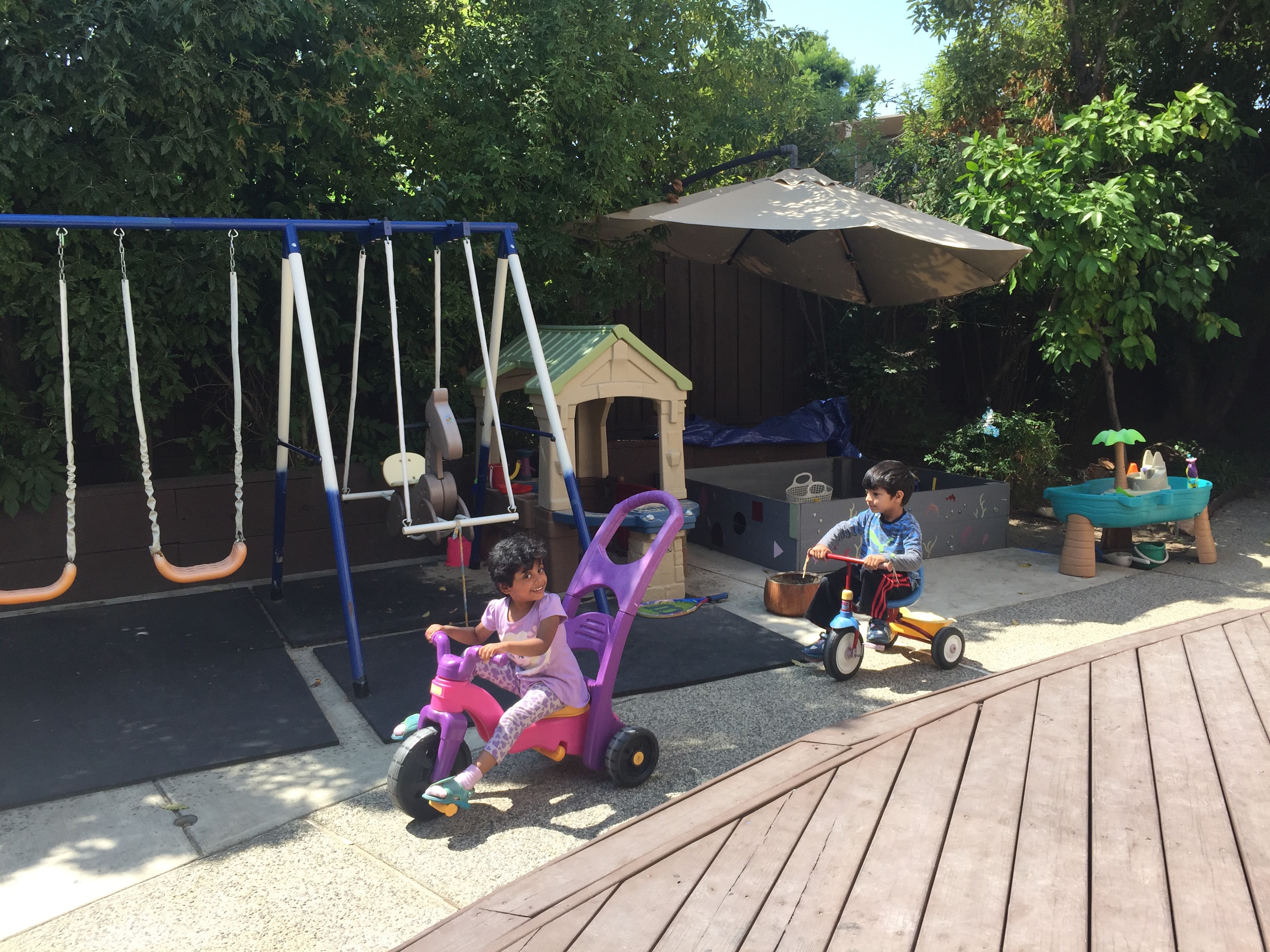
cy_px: 476
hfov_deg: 61.7
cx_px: 635
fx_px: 1064
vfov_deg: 48.2
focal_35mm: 29
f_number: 2.2
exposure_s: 1/791
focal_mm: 4.15
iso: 32
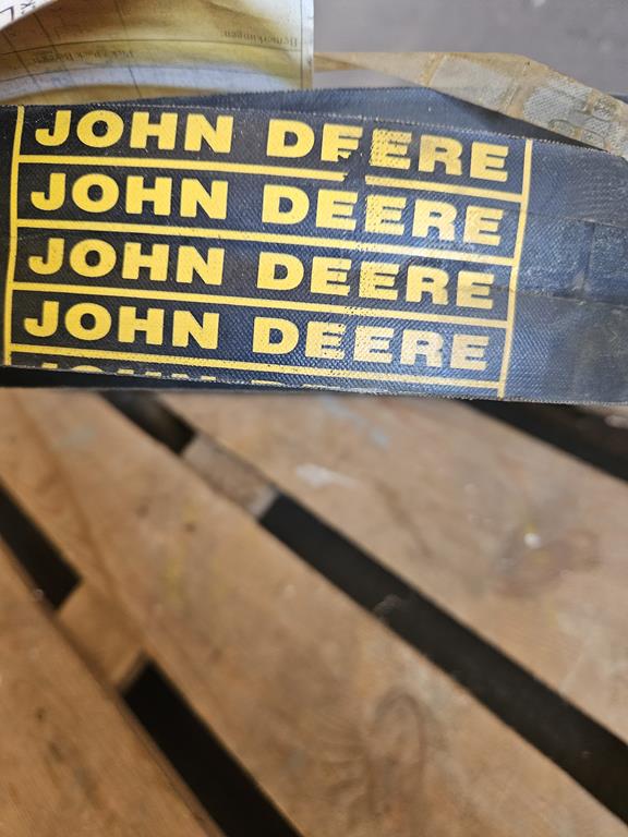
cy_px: 418
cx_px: 314
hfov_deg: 58.9
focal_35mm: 23
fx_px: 556
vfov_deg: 73.9
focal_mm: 5.4
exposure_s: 1/142
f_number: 1.8
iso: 500
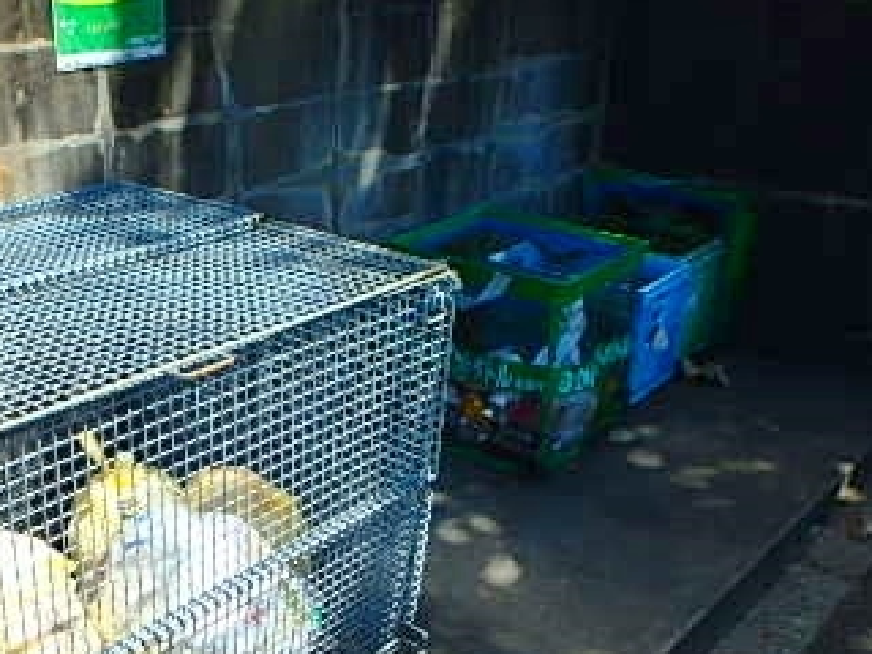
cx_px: 191
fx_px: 1058
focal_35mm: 42
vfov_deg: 33.8
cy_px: 474
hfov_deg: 43.0
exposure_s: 1/640
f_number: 3.5
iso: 125
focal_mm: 3.7
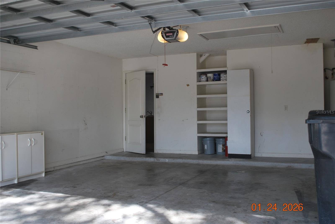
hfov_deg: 53.1
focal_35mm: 36
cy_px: 112
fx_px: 335
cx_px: 168
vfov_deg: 36.9
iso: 200
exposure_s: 1/100
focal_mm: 24
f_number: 5
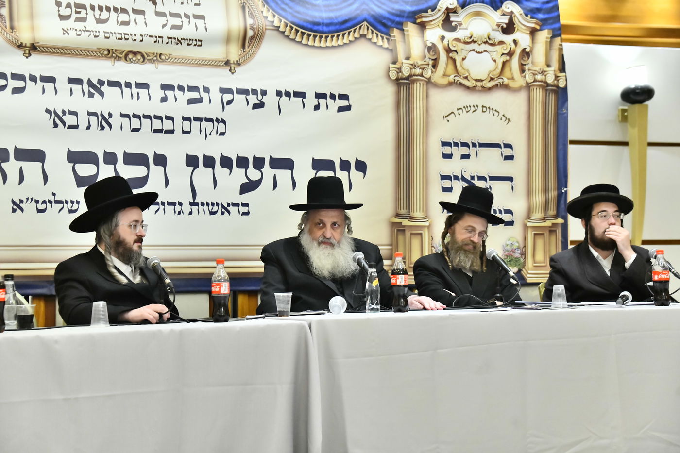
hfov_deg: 28.8
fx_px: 1322
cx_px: 340
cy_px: 226
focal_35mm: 70
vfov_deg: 19.5
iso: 5000
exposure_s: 1/80
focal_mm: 70
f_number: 5
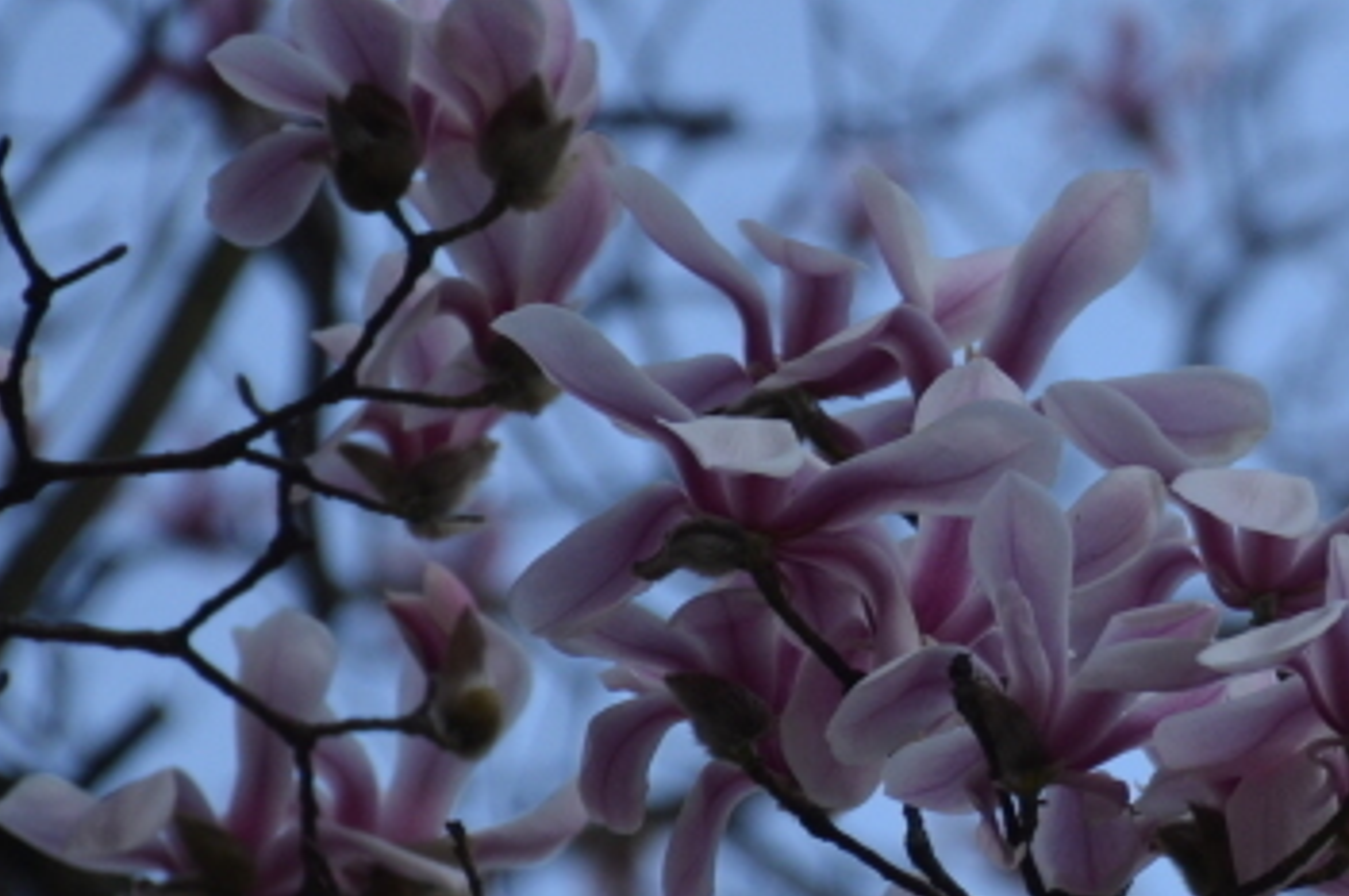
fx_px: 22901
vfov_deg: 2.2
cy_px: 296
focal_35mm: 612
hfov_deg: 3.4
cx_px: 1633
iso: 400
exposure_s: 1/1250
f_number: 5.6
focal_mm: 140
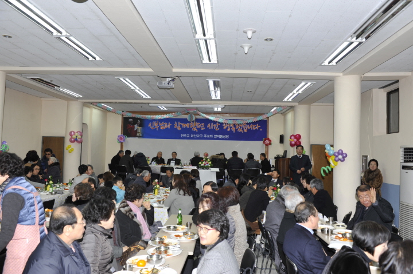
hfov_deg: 65.5
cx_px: 206
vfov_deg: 46.3
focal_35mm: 28
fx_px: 321
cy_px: 137
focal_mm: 28
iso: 200
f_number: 5.6
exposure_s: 1/60
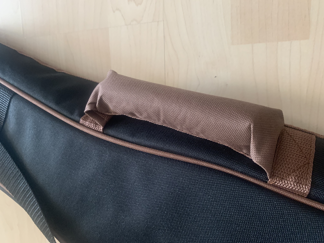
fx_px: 243
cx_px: 162
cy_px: 122
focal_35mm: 26
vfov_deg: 53.1
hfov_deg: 67.3
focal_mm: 4.25
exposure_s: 1/60
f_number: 1.8
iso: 320
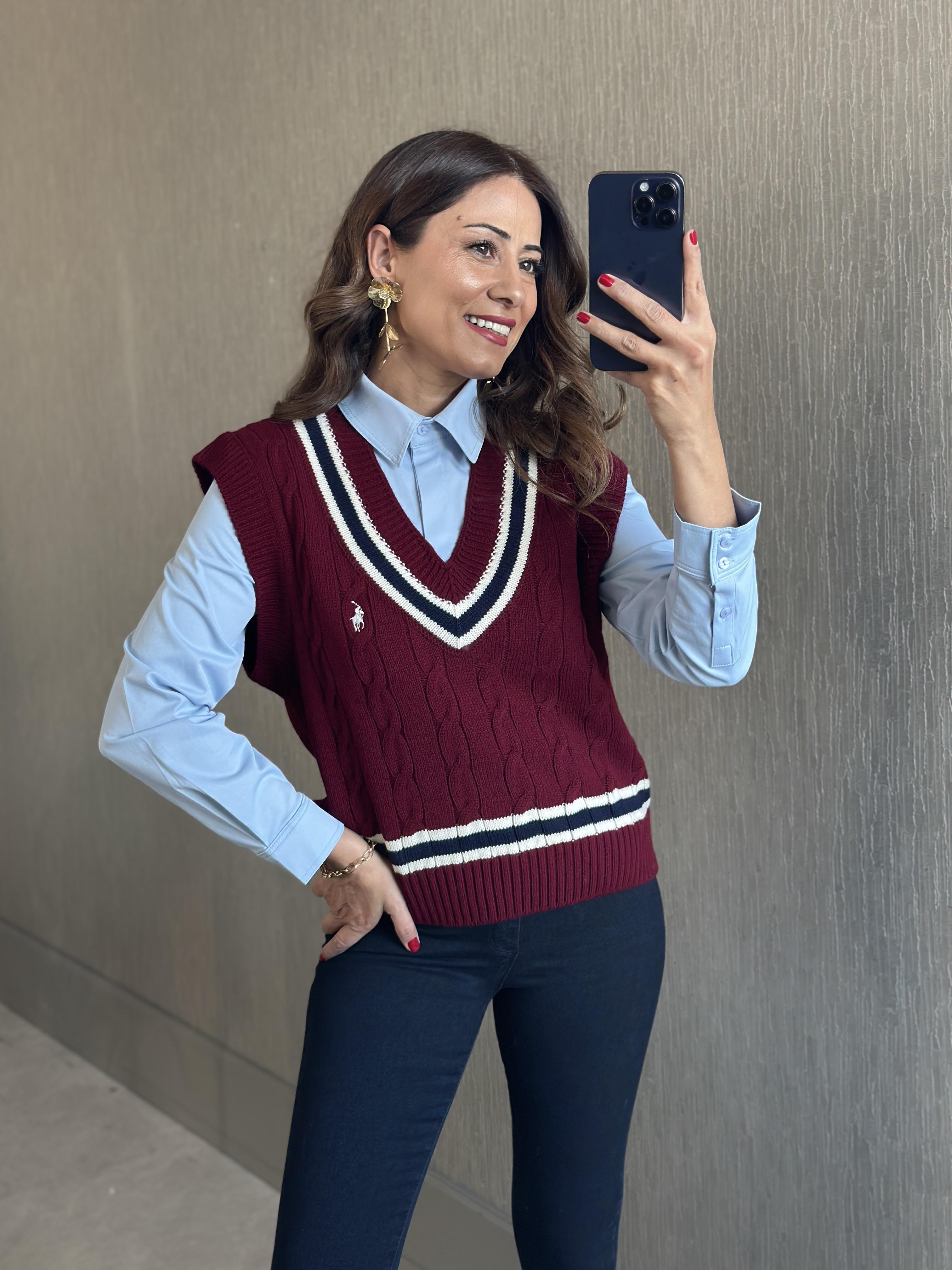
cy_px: 635
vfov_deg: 39.7
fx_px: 1760
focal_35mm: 48
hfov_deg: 30.3
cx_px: 476
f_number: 1.78
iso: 125
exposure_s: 1/60
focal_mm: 6.86
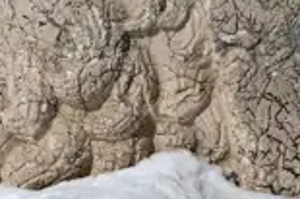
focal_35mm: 397
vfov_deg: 3.4
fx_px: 3305
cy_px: -292
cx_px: 145
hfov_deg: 5.2
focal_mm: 70
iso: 250
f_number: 8
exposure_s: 1/4000
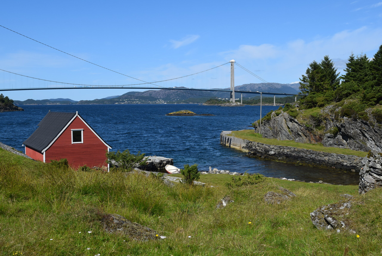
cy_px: 128
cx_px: 191
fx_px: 430
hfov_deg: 47.9
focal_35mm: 40
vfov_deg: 33.1
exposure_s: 1/400
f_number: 10
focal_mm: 27
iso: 200
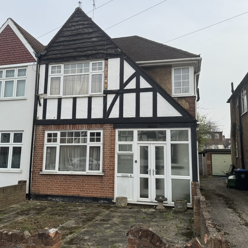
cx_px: 123
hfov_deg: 55.6
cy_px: 121
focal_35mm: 29
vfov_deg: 55.6
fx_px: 235
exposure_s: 1/2174
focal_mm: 6.76
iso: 80
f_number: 1.78
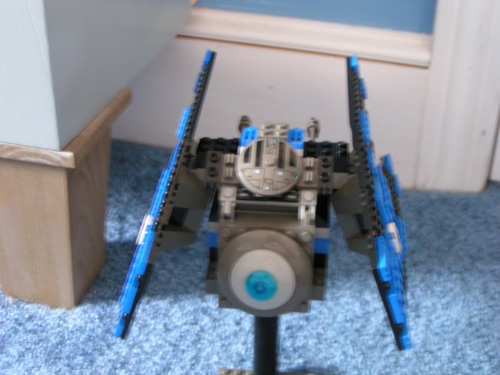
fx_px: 823
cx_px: 250
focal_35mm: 57
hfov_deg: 33.8
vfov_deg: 25.7
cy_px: 188
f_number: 3.2
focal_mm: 8.7
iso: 200
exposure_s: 1/2
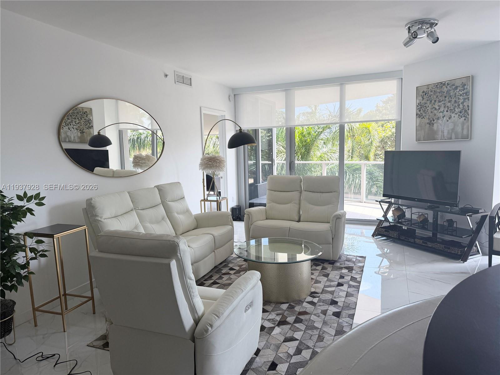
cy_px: 188
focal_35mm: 24
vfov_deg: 56.8
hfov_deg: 71.6
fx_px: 347
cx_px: 250
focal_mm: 6.76
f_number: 1.78
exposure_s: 1/138
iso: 80
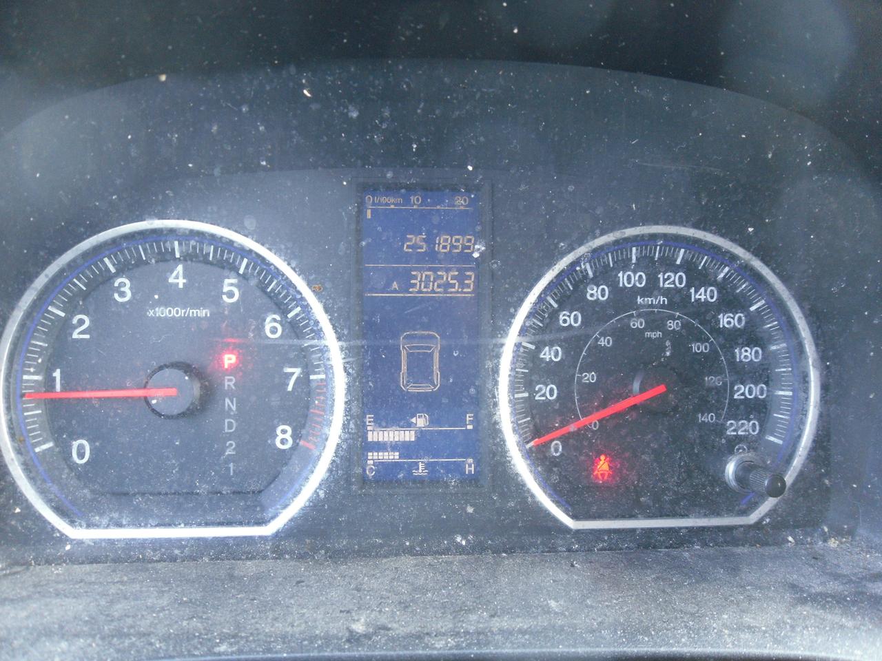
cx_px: 441
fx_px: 892
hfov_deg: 52.6
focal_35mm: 35
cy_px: 330
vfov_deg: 40.7
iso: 200
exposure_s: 1/22
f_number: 3.5
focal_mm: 6.3
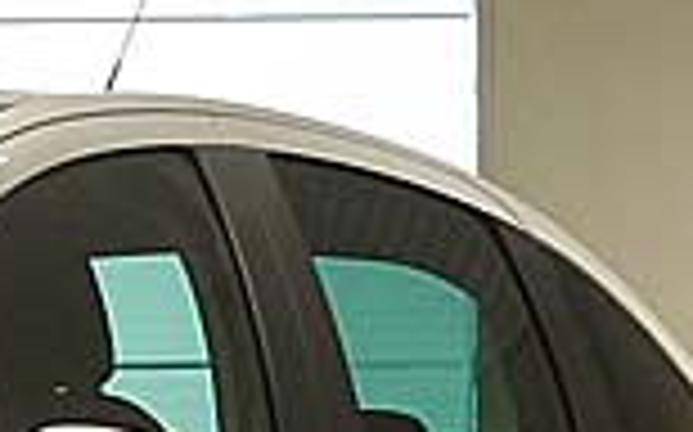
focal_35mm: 592
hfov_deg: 3.5
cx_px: -490
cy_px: 598
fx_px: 11173
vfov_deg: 2.2
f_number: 5.4
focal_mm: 21.8
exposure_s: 1/50
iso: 400
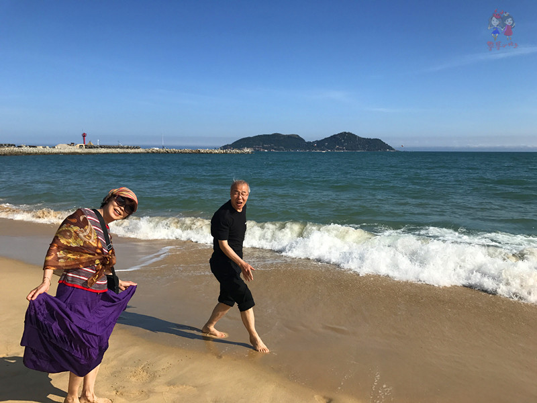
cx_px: 268
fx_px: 434
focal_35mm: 28
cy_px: 202
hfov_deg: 63.4
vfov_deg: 49.7
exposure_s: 1/4000
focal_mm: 3.99
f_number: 1.8
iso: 20
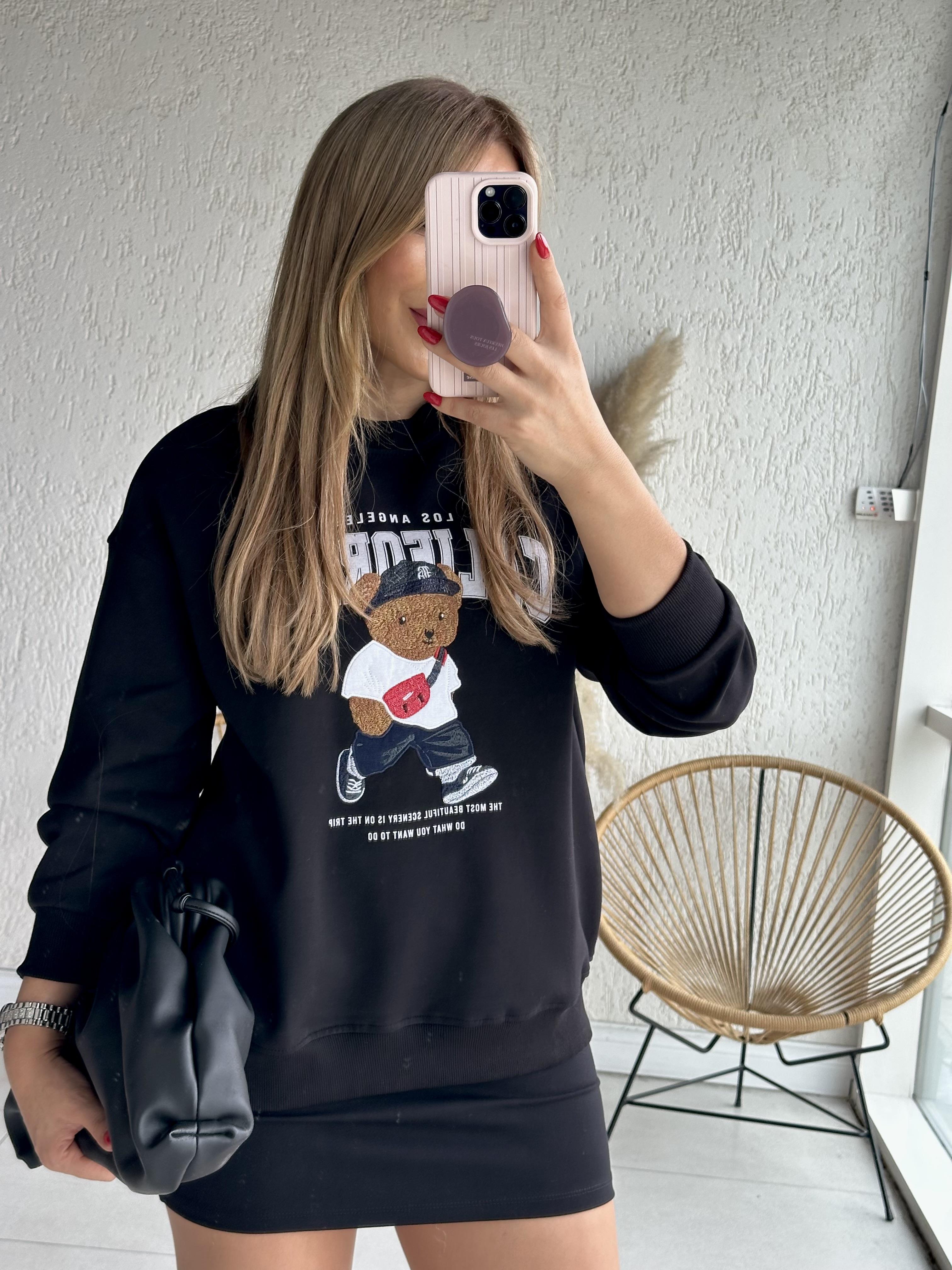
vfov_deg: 39.7
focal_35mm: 48
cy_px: 635
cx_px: 476
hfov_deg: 30.3
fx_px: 1760
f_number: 1.78
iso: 64
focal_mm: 6.86
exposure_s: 1/178
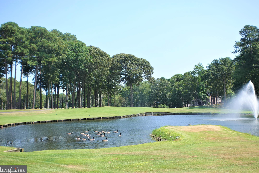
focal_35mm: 64
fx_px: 460
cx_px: 131
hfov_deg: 31.4
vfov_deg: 21.2
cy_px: 86
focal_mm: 23.1
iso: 125
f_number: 4
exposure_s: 1/640
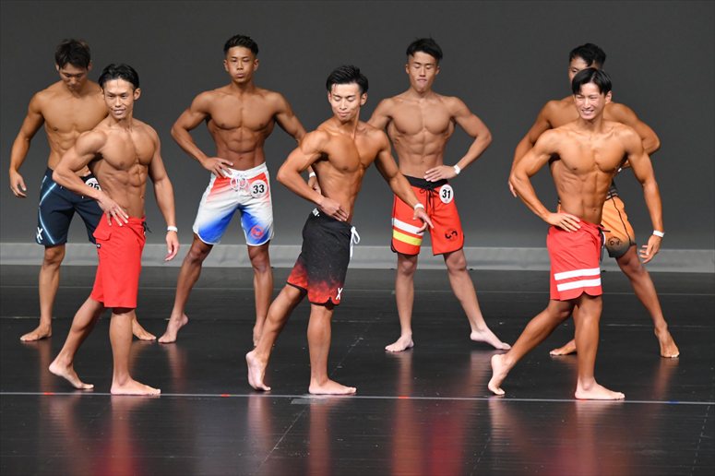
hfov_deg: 7.2
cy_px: 238
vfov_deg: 4.8
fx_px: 5658
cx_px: 358
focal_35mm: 285
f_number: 5.6
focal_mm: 190
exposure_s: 1/400
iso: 4000
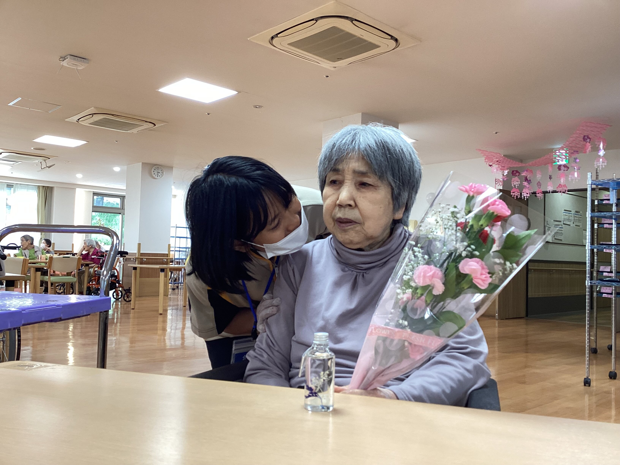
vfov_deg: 45.4
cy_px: 232
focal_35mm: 31
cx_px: 310
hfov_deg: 58.4
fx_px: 555
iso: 80
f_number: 2.4
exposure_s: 1/50
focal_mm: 3.3
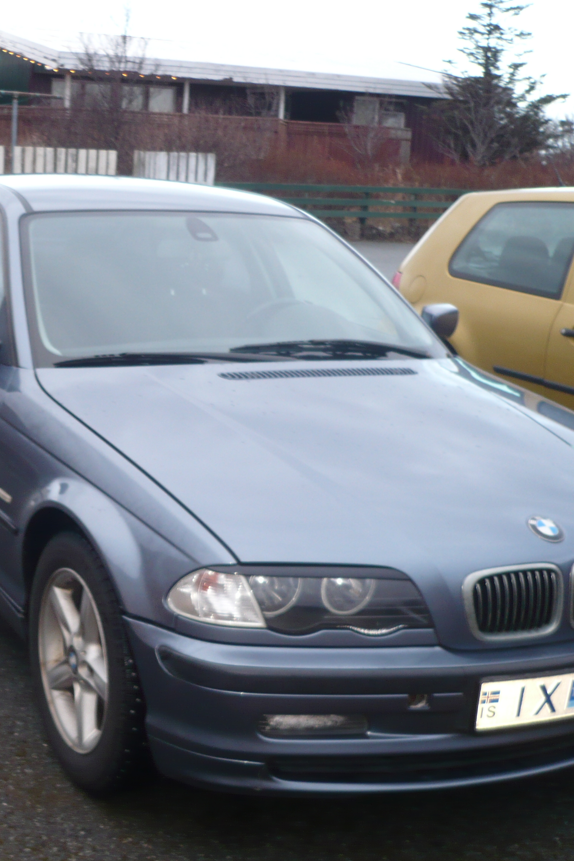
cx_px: 104
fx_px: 1172
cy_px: 431
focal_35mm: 49
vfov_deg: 40.3
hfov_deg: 26.9
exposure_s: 1/30
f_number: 2.8
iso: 100
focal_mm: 5.8
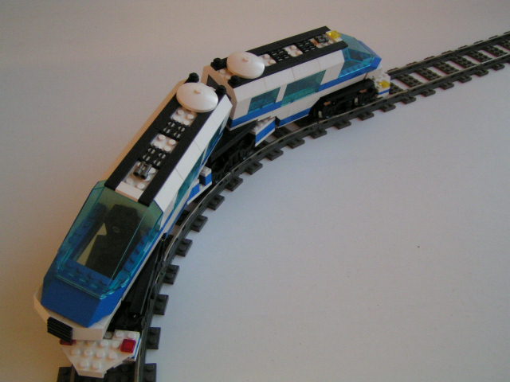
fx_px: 560
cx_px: 255
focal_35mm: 38
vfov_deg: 37.7
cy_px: 191
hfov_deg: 49.0
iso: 200
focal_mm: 5.8
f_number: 2.8
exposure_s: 1/3
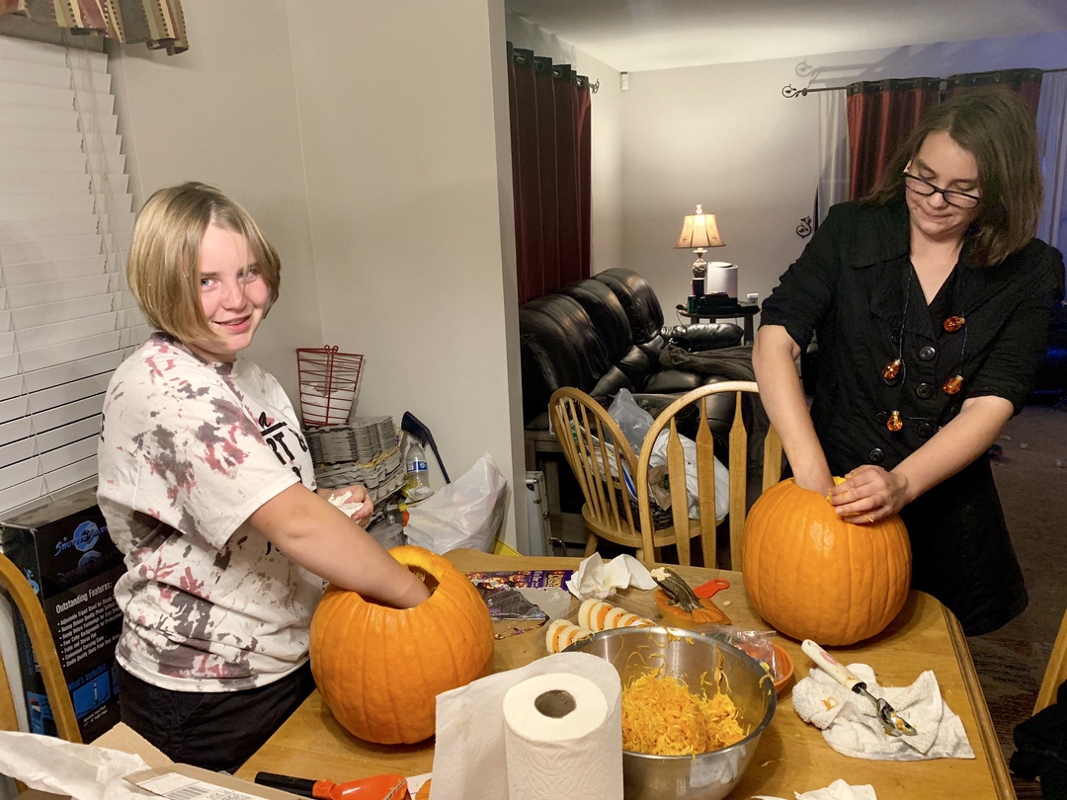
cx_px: 534
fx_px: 801
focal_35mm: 26
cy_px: 400
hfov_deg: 67.3
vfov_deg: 53.1
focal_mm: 4.25
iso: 400
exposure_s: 1/40
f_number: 1.8
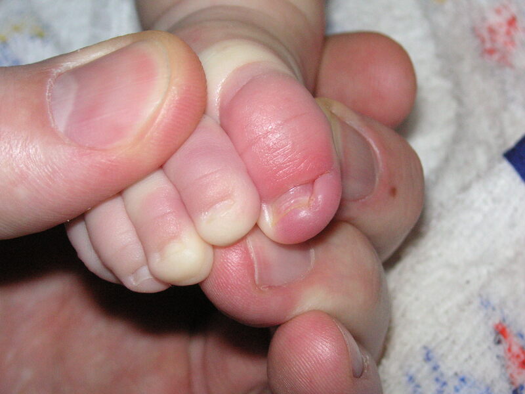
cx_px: 262
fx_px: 1213
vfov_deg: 18.4
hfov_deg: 24.4
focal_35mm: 80
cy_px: 197
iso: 160
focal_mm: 13.2
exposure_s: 1/90
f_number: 11
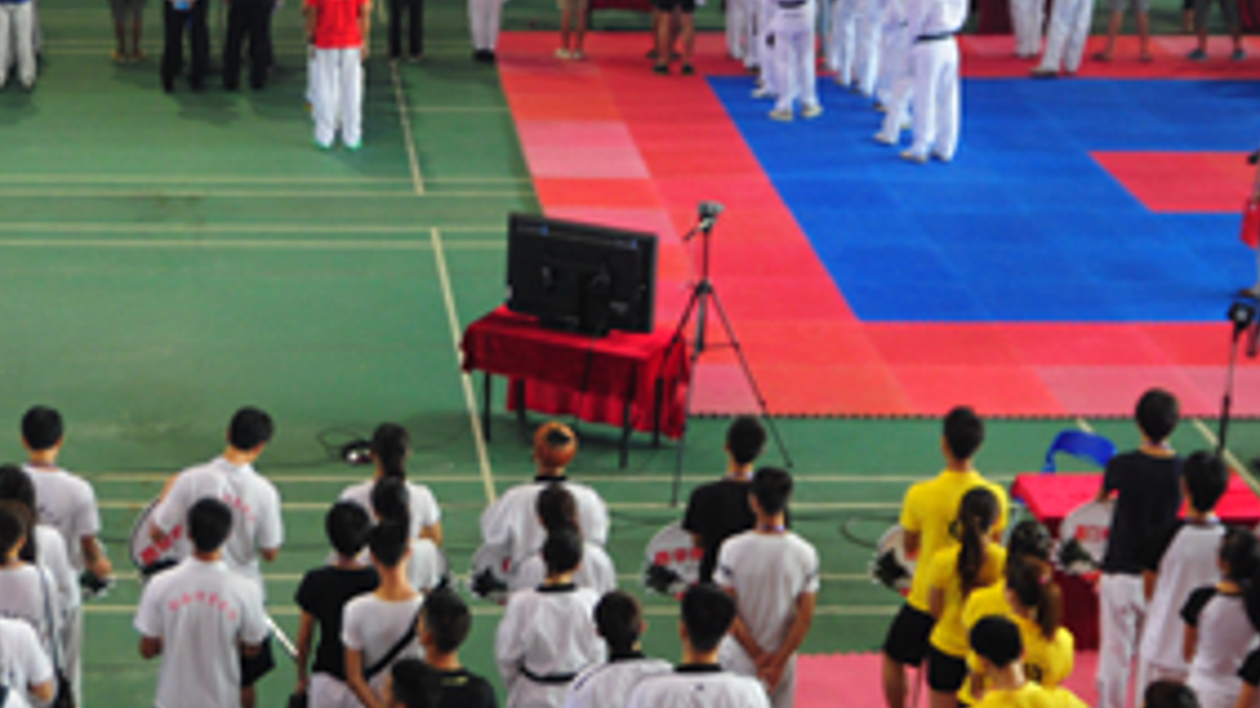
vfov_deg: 15.1
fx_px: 2672
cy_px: 236
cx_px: 209
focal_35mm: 80
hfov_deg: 25.9
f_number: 3.5
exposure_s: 1/60
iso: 400
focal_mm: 24
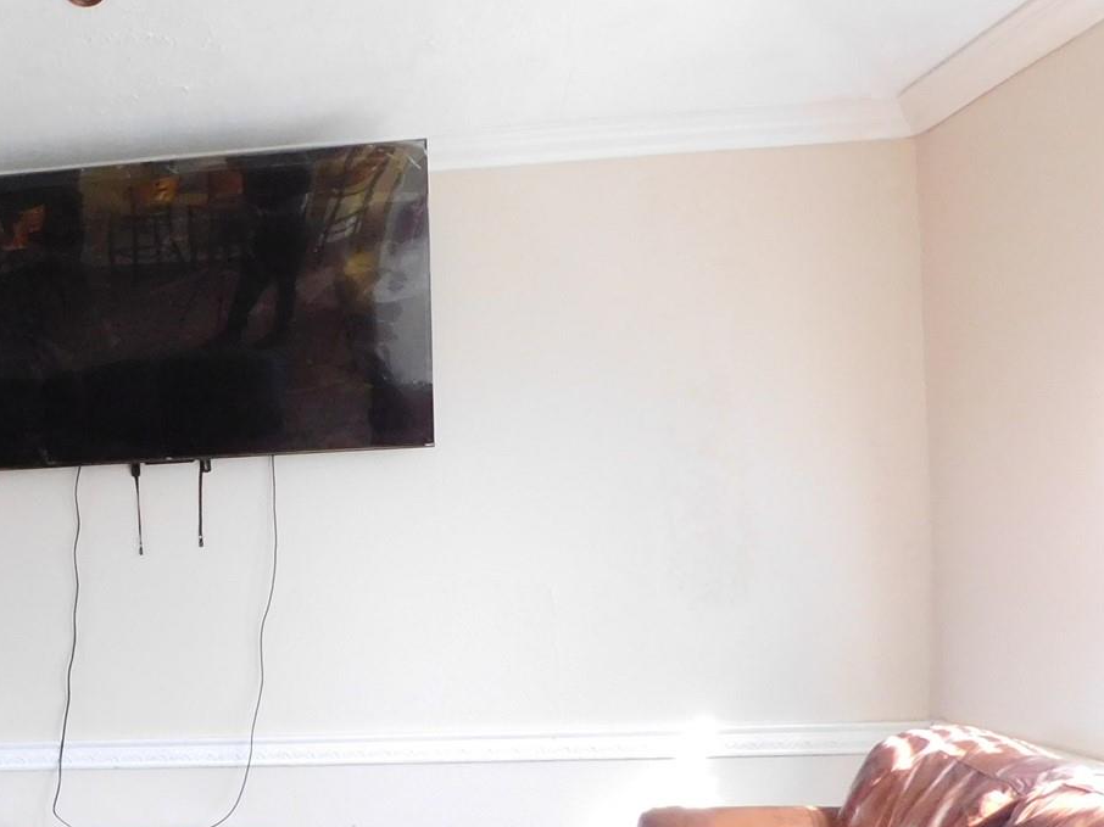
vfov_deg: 27.8
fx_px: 1658
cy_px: 564
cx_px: -84
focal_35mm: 52
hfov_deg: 32.7
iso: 400
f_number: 3
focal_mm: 4
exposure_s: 1/30
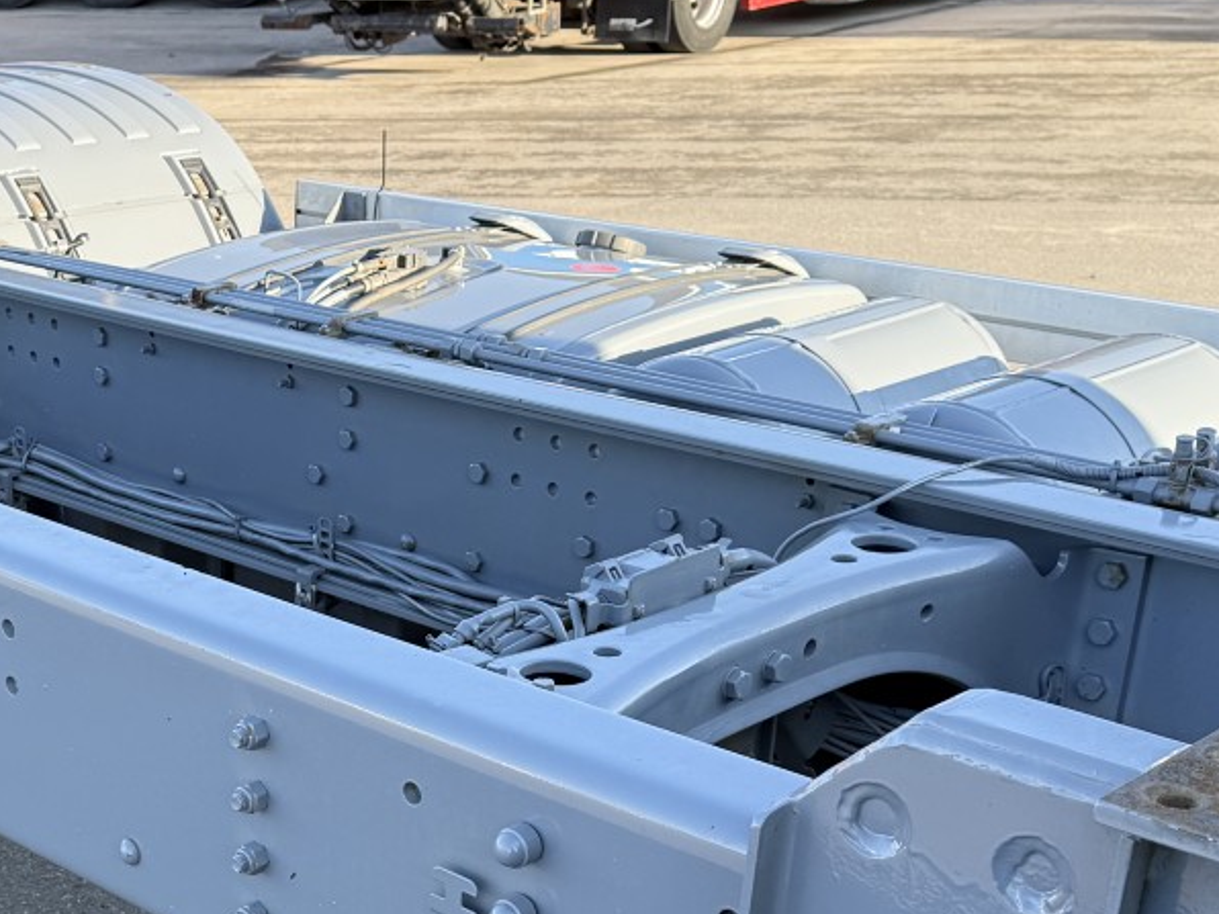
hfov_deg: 32.0
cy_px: 849
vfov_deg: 24.4
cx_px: 188
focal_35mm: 58
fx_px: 2042
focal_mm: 6.76
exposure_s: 1/602
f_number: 1.78
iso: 80
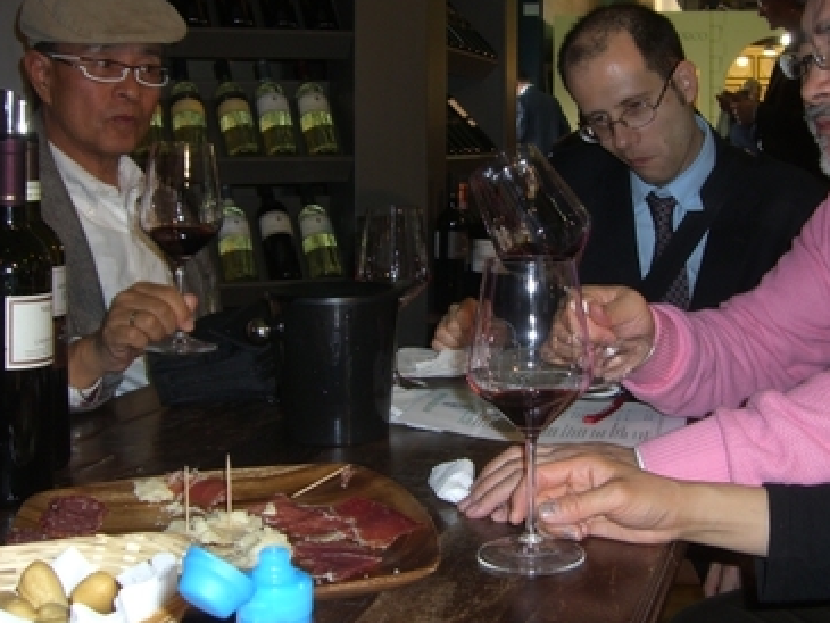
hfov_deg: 36.4
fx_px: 1247
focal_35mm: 52
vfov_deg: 28.0
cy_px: 251
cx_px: 553
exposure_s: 1/30
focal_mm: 6.2
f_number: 2.7
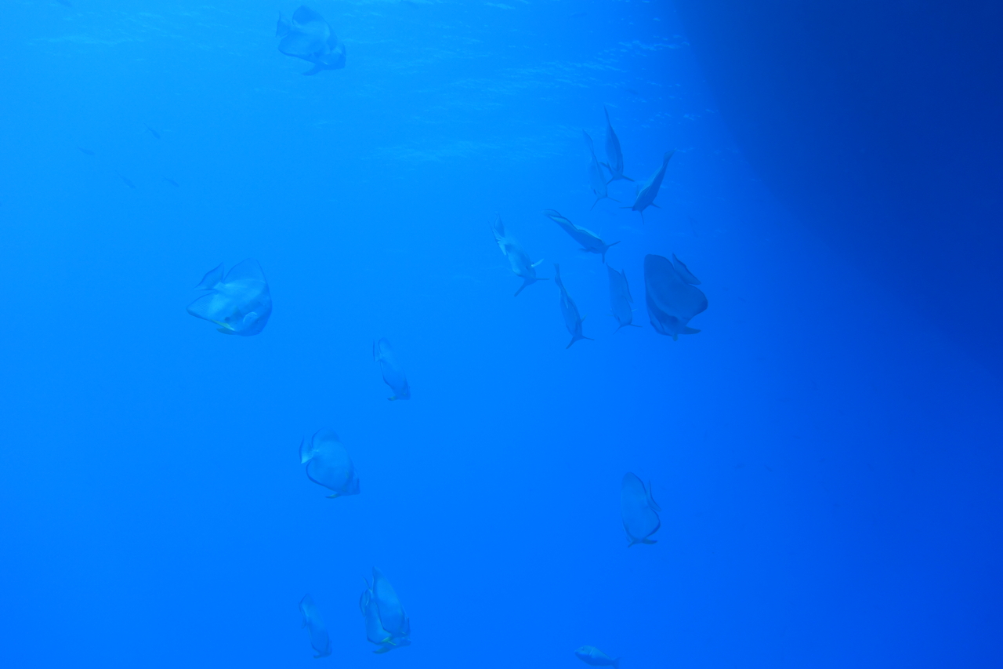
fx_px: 1226
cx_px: 502
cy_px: 334
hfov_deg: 44.5
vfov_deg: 30.5
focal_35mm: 44
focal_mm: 16.17
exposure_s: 1/250
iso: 125
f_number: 4
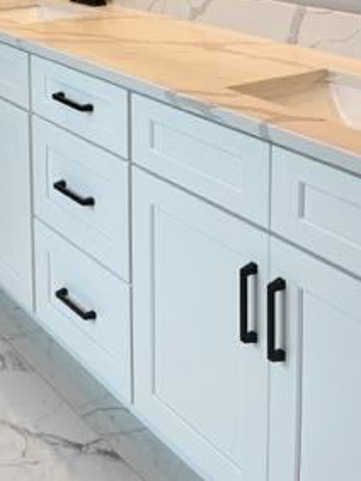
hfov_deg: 24.1
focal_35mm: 59
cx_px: 27
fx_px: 819
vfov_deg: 29.7
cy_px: -34
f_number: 1.6
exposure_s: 1/120
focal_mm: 5.1
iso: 40
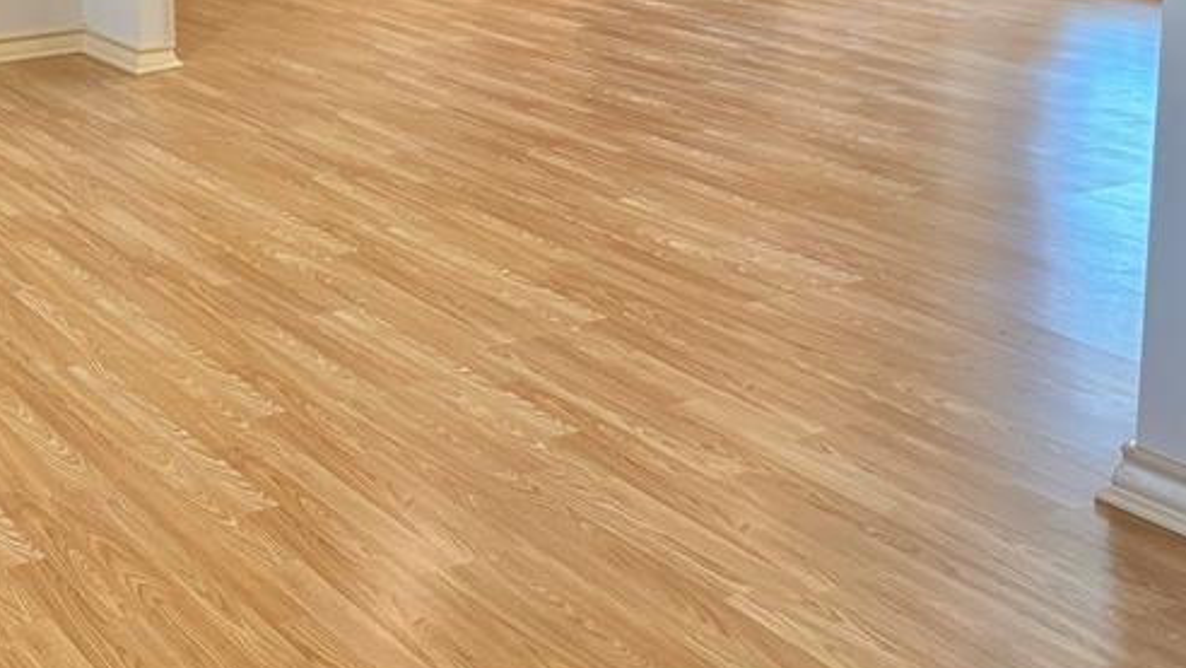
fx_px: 1856
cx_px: 164
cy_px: 10
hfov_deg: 33.9
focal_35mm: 59
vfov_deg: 19.8
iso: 125
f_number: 1.6
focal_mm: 5.96
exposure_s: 1/60
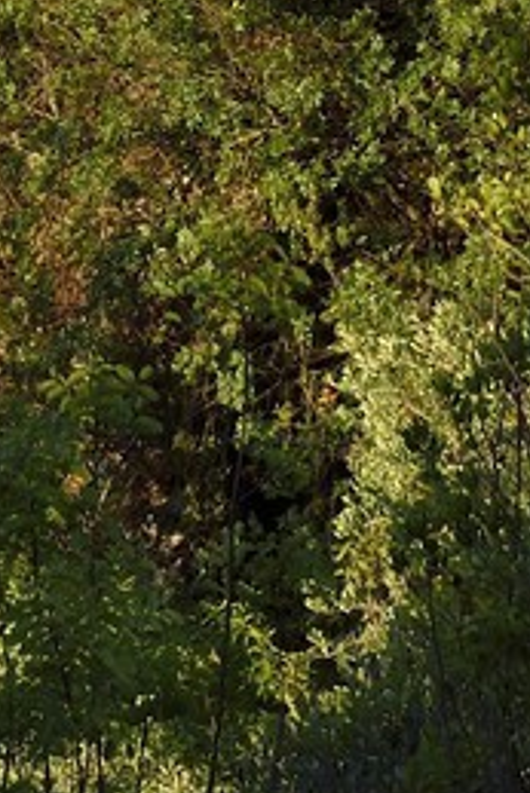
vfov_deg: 6.4
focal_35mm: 296
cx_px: 565
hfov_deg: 4.6
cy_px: -1558
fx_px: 6527
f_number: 13
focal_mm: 48
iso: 200
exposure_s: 1/200
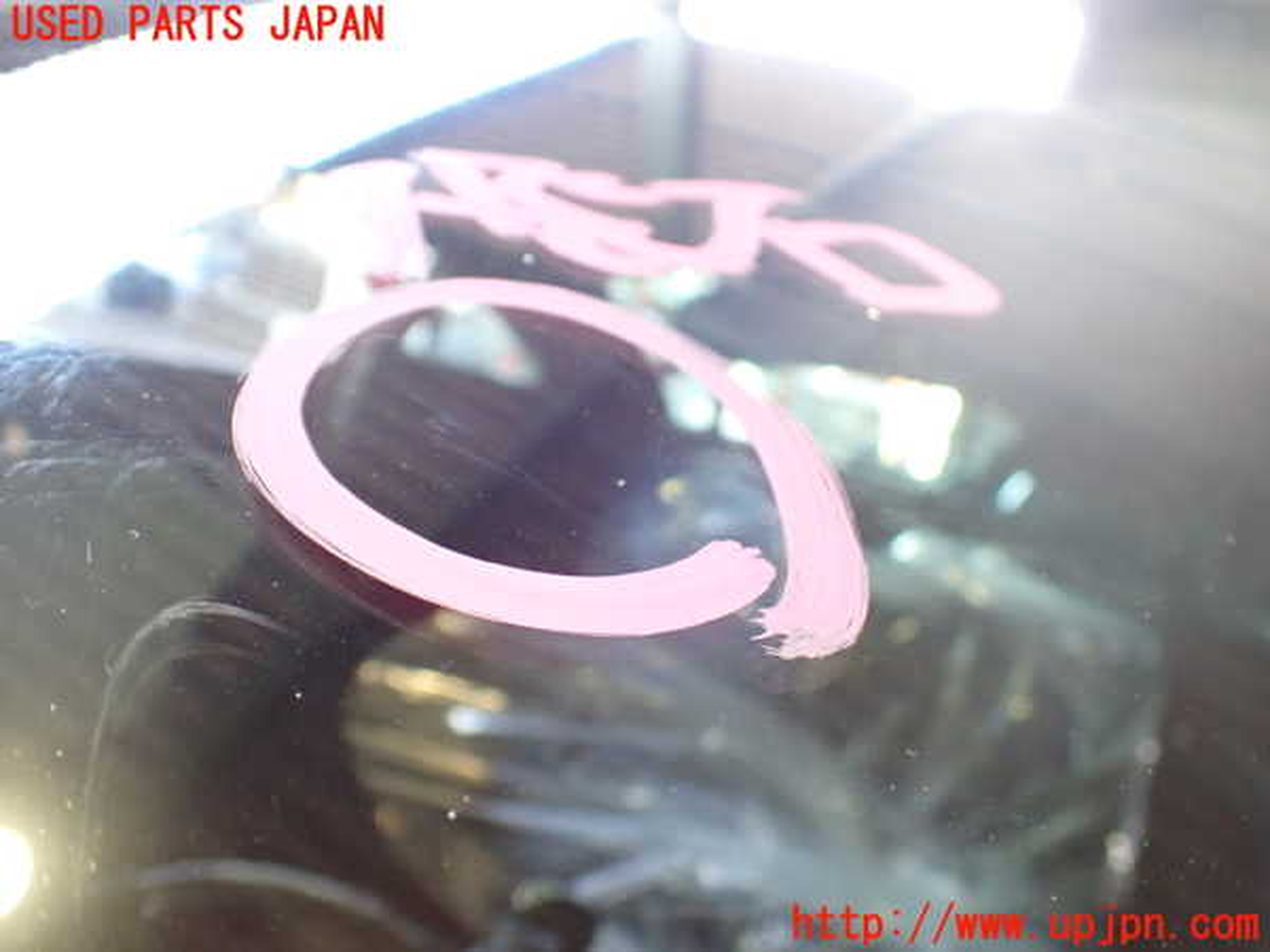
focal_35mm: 30
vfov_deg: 46.8
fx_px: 1101
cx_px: 635
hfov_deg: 60.0
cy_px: 476
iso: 800
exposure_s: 1/60
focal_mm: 5.4
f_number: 2.3
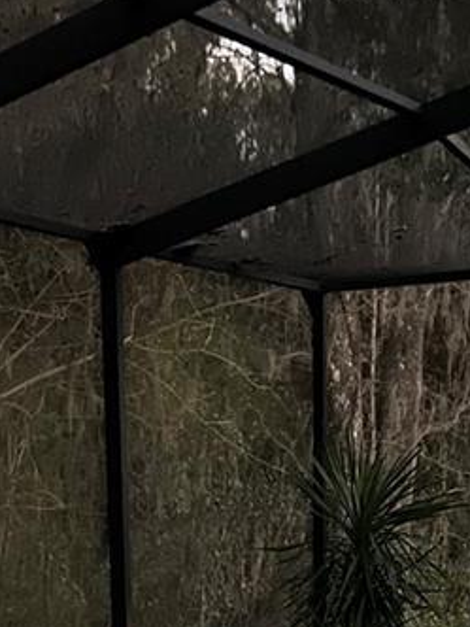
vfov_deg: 18.1
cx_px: 300
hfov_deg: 15.7
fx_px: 1702
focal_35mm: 94
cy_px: 1001
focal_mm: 5.7
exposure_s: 1/20
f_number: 1.5
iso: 1000
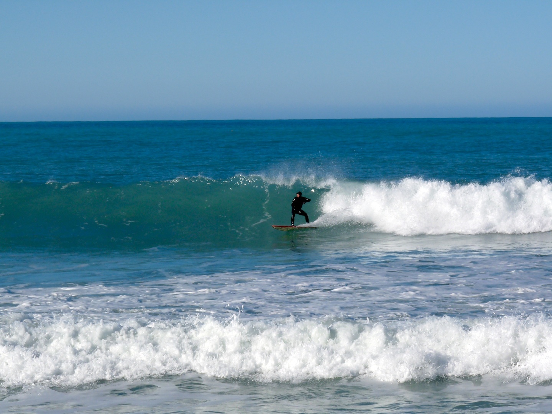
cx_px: 276
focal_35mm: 180
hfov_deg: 11.0
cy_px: 207
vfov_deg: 8.2
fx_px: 2870
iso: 100
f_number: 8
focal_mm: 32
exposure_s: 1/500
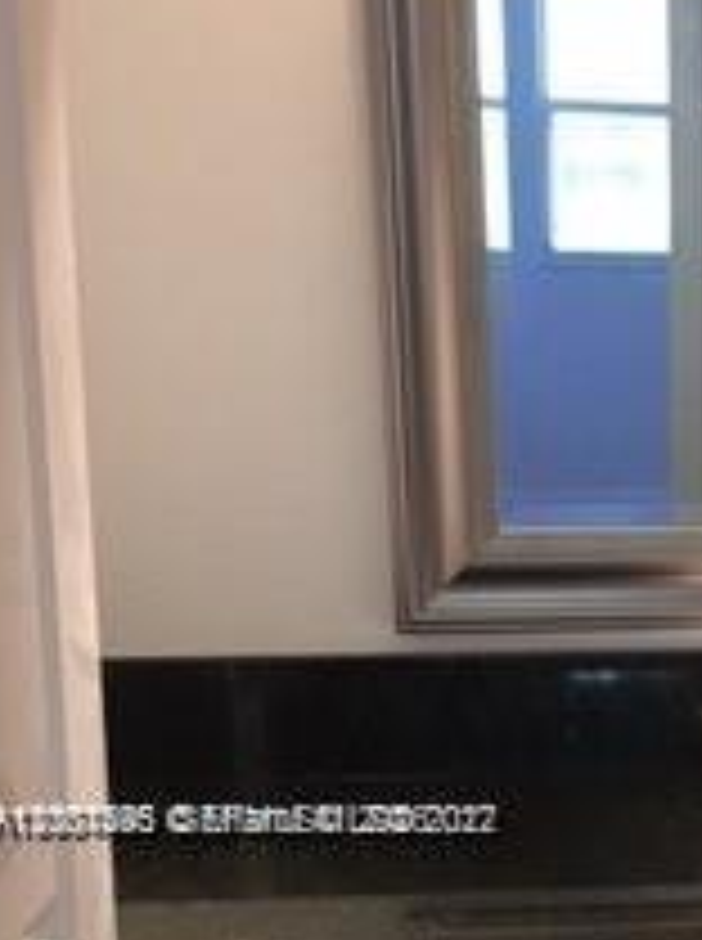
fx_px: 2414
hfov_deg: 15.3
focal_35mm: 89
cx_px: 1062
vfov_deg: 21.6
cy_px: 823
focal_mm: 4.15
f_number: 2.2
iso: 64
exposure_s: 1/30
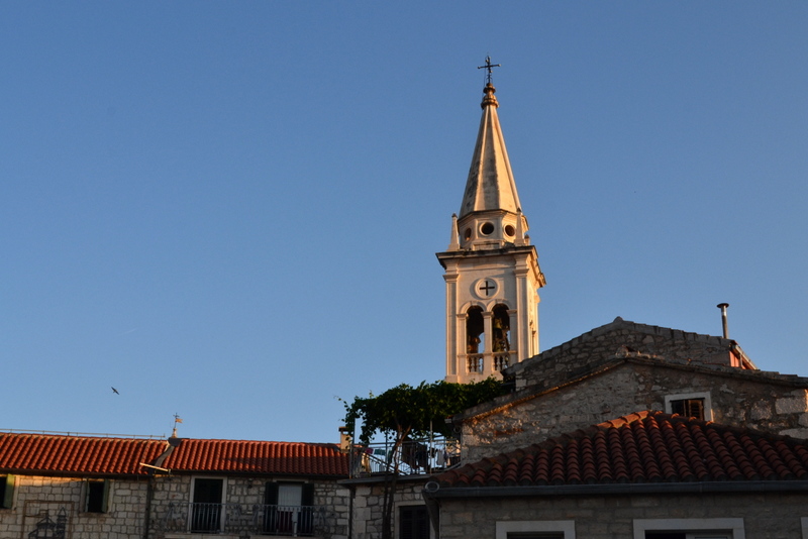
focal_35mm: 48
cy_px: 270
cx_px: 404
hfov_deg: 41.1
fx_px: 1078
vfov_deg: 28.1
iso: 400
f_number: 10
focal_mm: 32
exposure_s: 1/250
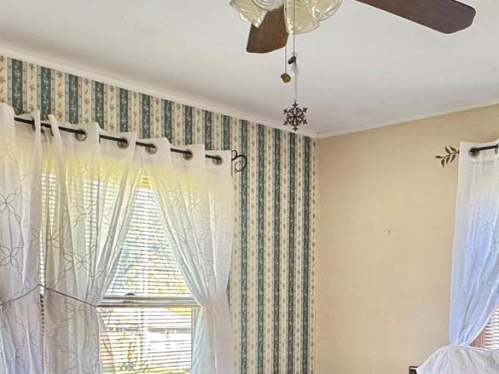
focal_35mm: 49
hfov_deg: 38.2
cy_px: 325
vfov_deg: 28.7
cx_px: 356
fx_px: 706
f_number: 2.2
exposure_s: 1/99
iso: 250
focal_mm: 2.22
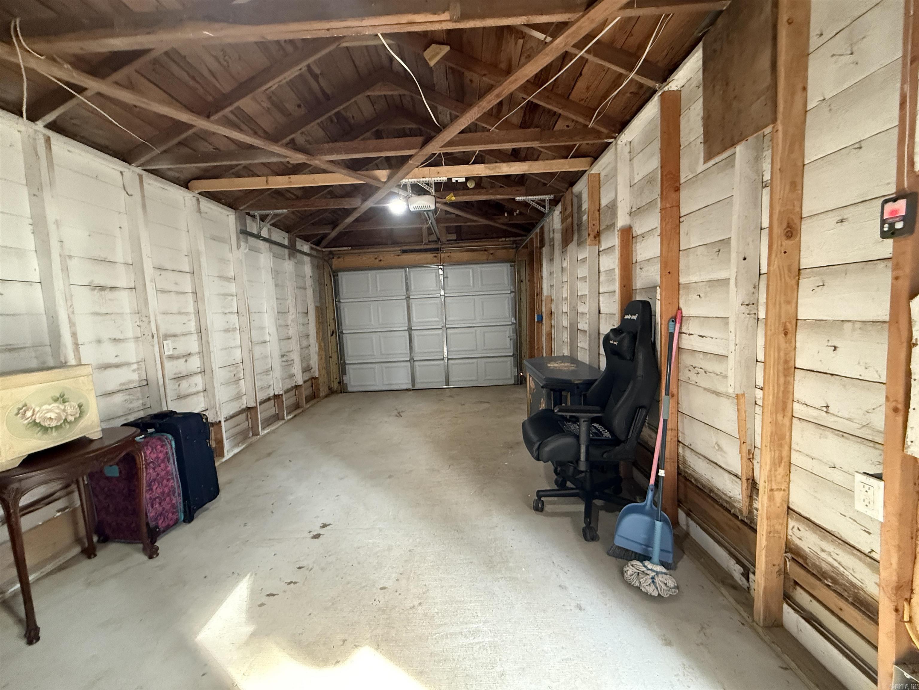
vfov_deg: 85.7
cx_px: 460
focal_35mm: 14
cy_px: 345
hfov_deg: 102.1
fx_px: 372
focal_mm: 2.22
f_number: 2.2
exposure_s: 1/60
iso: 800
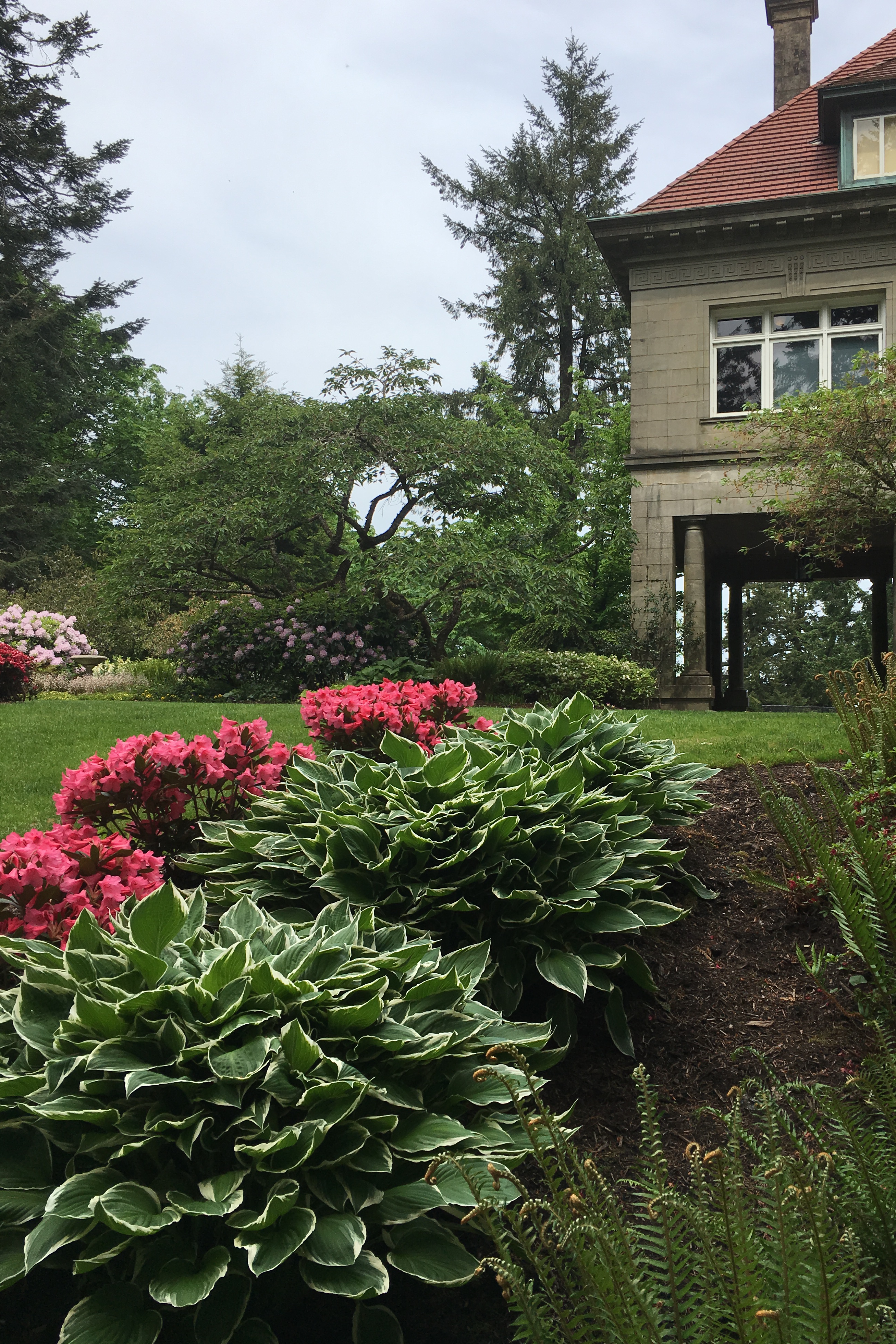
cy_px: 675
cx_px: 508
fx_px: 1157
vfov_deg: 60.3
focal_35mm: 31
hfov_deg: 42.2
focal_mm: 4.15
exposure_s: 1/1115
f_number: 2.2
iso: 25
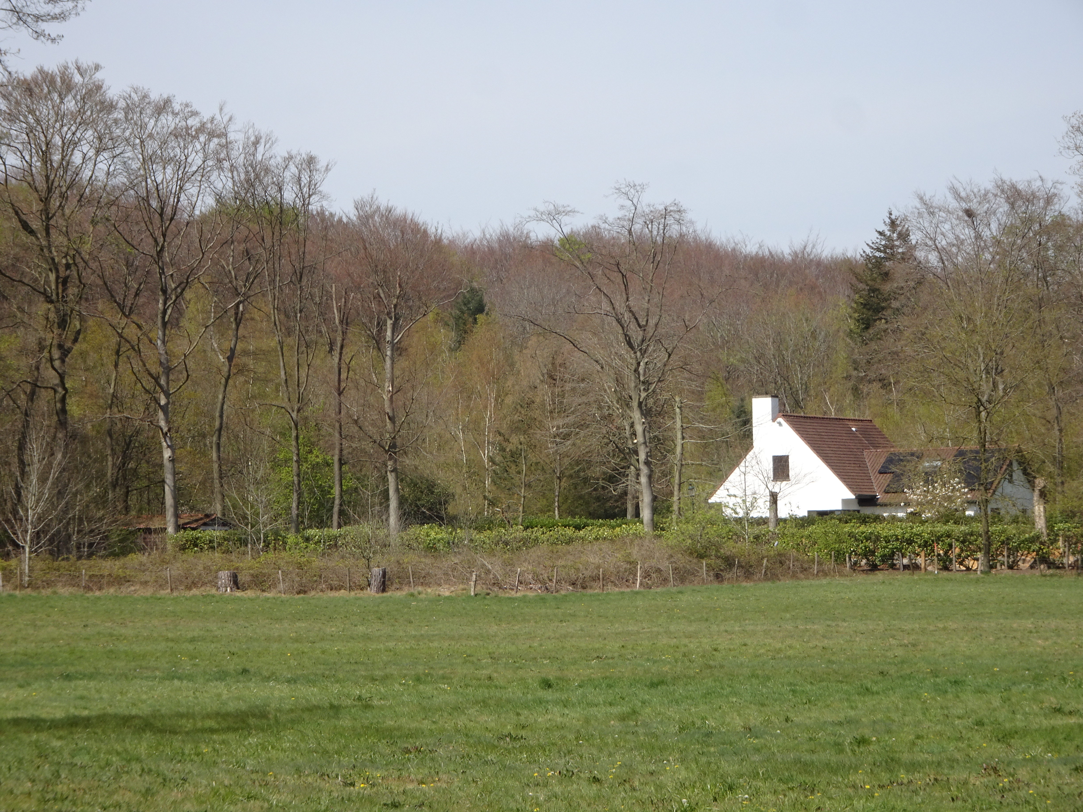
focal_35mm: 119
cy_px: 406
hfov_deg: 16.6
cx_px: 542
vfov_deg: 12.5
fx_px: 3723
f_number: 6.3
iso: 80
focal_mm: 20.29
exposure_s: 1/250
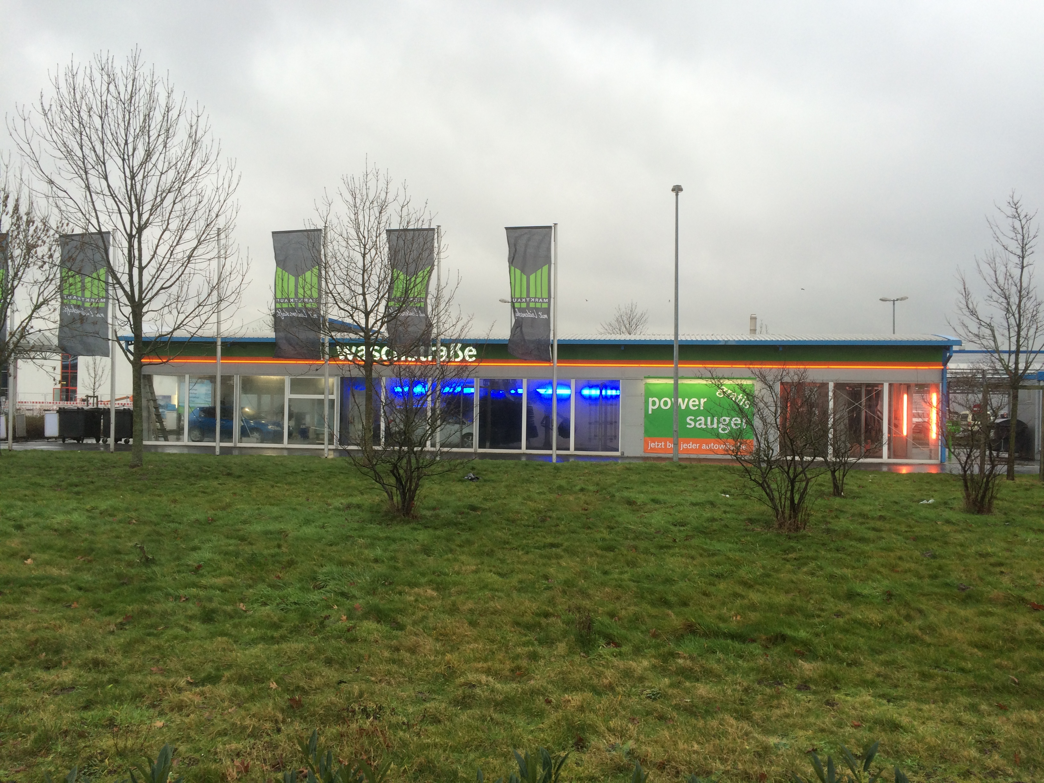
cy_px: 392
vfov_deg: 48.2
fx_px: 875
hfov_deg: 61.7
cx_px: 522
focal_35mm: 29
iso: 40
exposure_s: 1/100
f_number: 2.2
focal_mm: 4.15
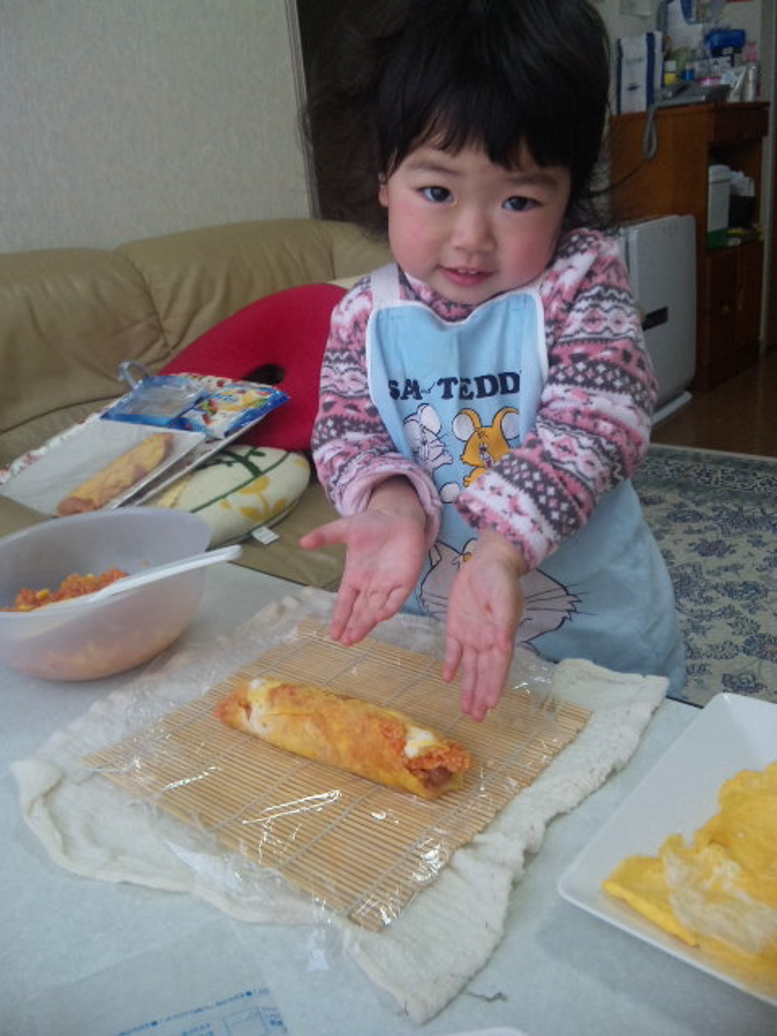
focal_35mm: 29
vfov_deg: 61.7
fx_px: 868
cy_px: 518
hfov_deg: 48.2
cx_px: 388
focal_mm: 4.82
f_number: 2.8
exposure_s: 1/25
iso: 120
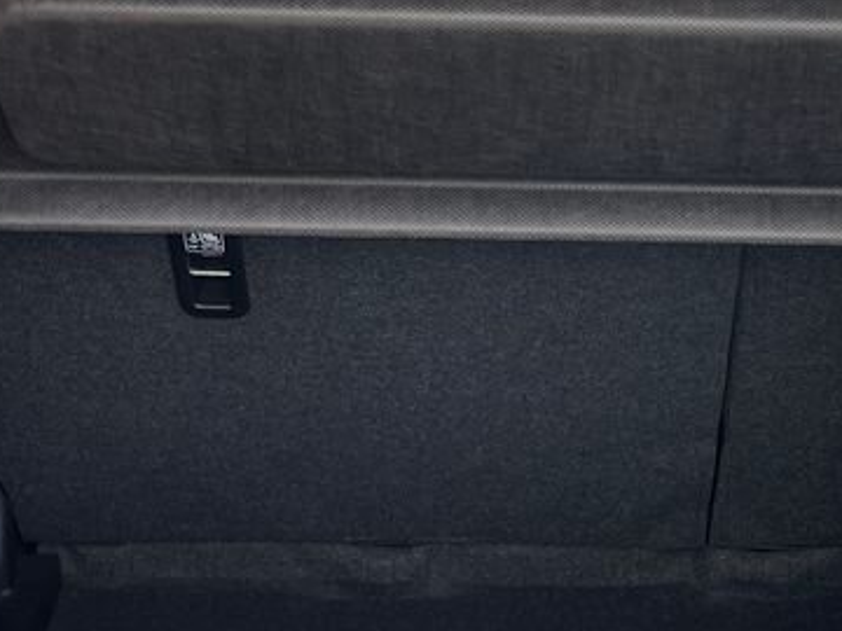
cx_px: 639
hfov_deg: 26.0
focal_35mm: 74
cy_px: 147
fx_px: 1800
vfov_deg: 19.7
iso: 50
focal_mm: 5.1
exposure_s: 1/430
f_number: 1.6
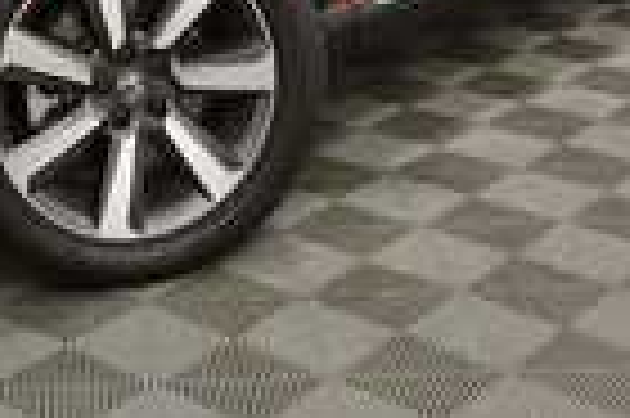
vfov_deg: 14.9
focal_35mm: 86
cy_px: -178
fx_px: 1503
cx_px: 94
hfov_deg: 23.2
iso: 1400
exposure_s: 1/125
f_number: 5.6
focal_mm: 20
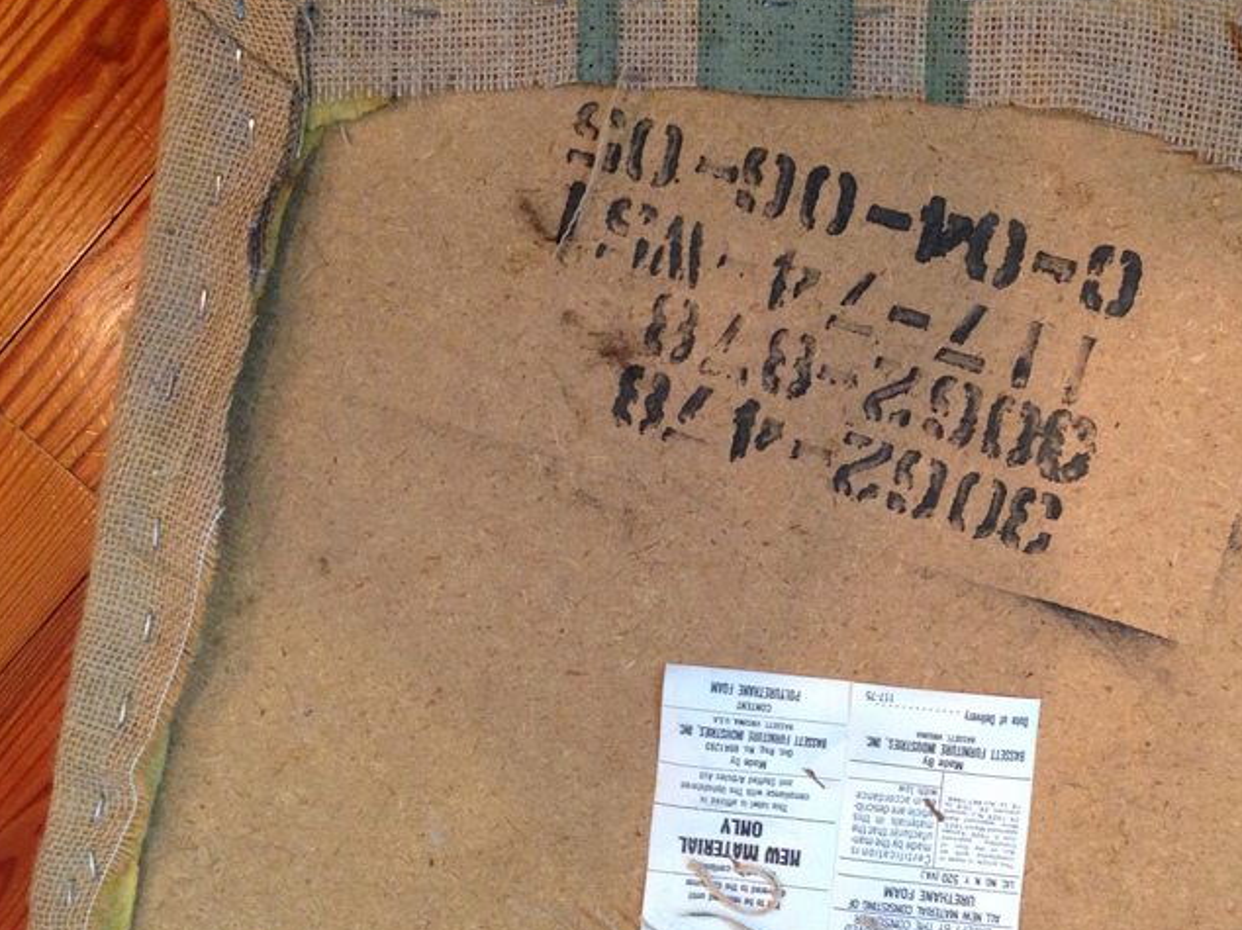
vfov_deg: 29.0
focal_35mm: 50
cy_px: 535
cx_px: 776
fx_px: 1793
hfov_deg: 38.0
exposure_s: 1/20
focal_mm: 4.12
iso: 200
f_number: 2.4
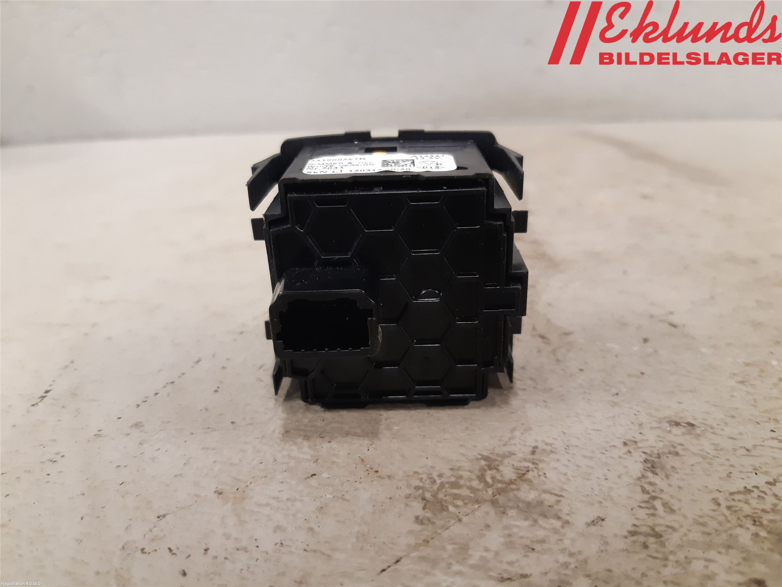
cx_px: 391
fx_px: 587
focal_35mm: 26
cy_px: 294
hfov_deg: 67.3
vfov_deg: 53.1
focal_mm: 3.93
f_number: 1.7
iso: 250
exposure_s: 1/50
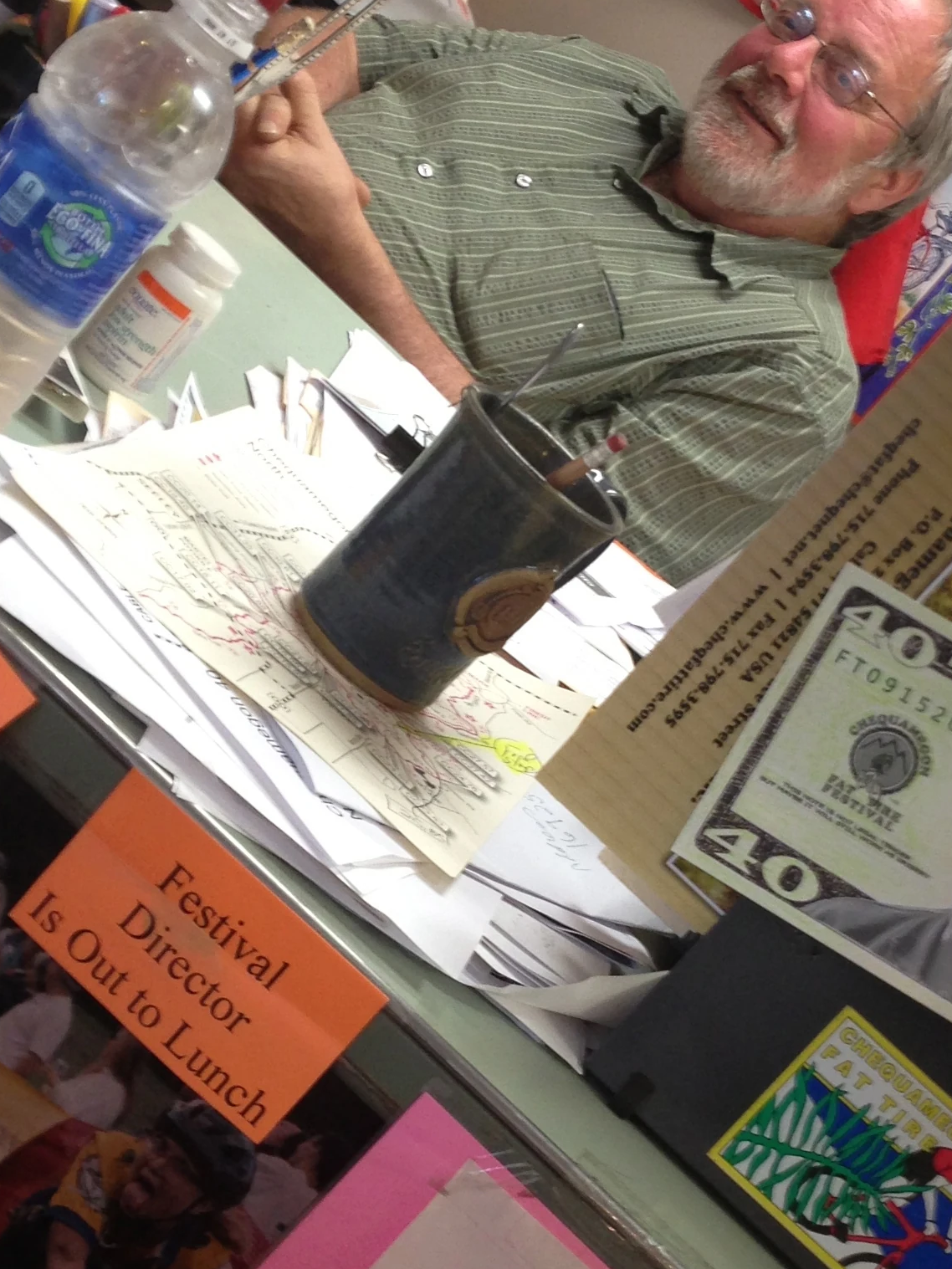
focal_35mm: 71
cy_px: 709
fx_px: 2603
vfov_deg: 27.4
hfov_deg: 20.7
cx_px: 566
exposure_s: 1/20
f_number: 2.4
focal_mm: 4.13
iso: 80
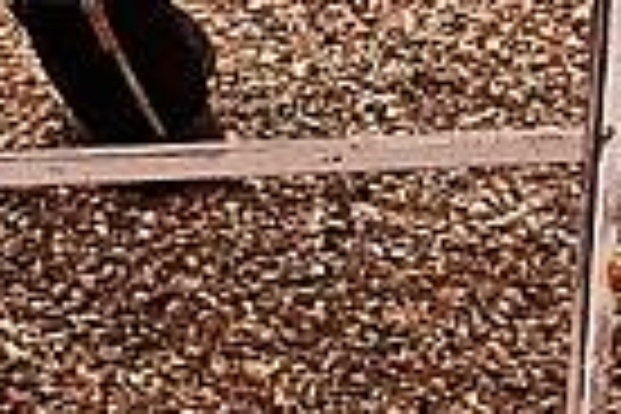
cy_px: -842
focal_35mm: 384
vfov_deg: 3.5
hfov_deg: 5.3
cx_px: -482
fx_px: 6623
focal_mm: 35
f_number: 4
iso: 1600
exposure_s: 1/2500
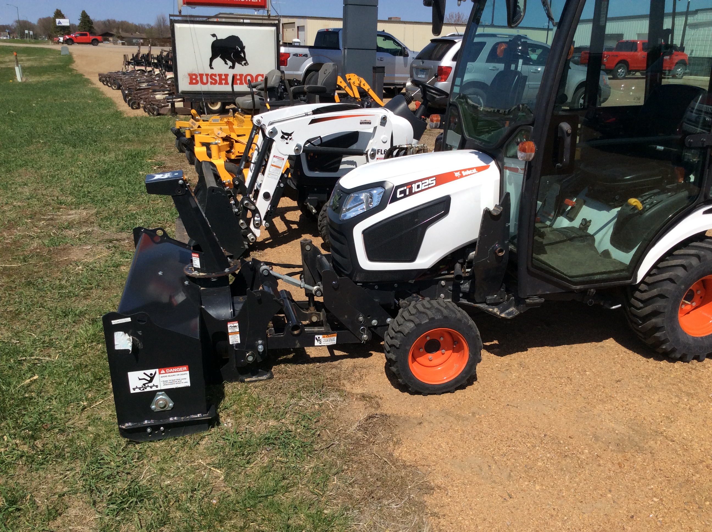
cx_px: 356
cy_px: 266
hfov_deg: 56.9
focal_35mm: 32
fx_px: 657
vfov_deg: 44.1
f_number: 2.4
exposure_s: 1/2387
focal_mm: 3.3
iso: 32
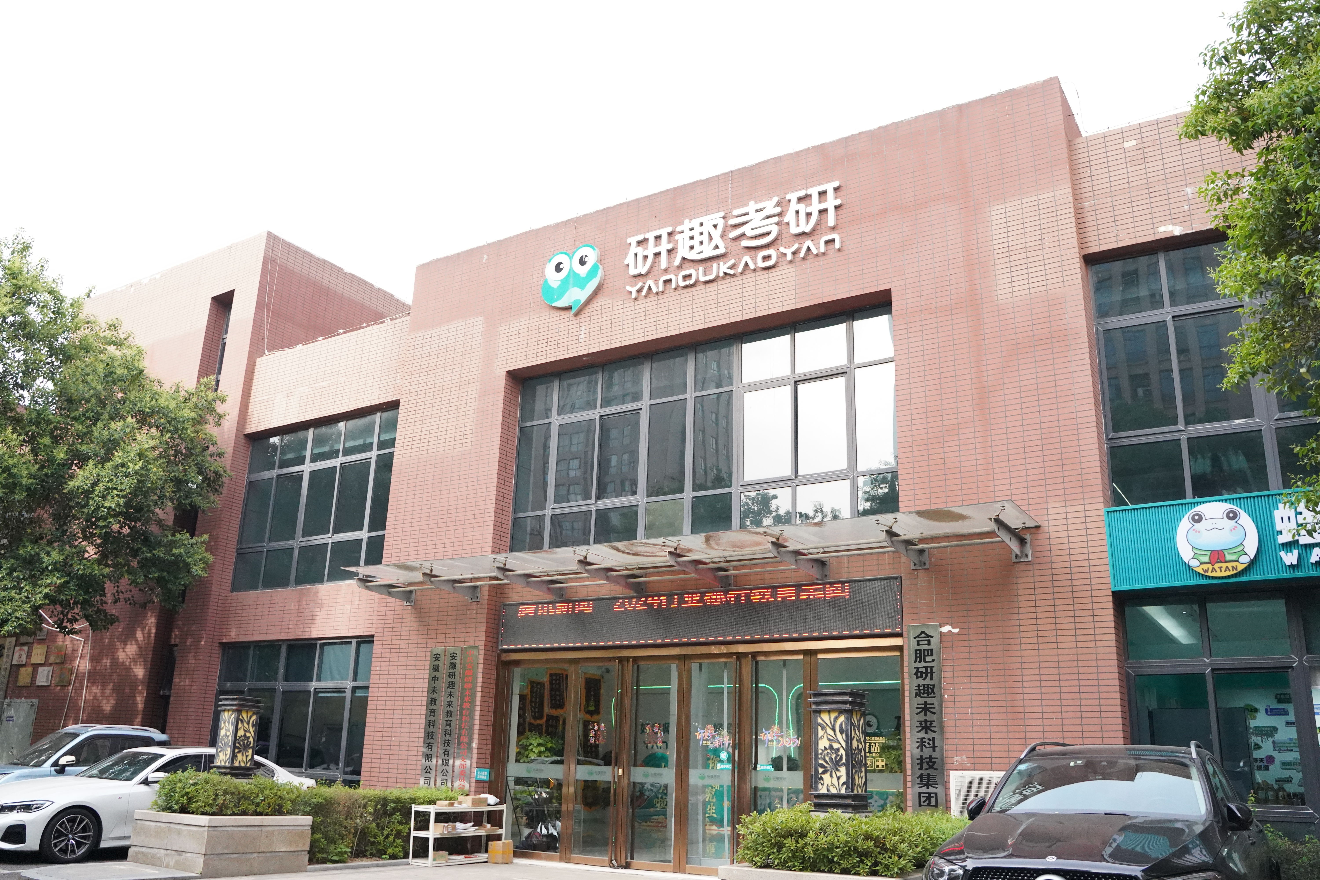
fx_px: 1027
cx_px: 660
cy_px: 440
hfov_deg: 65.5
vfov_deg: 46.4
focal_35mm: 28
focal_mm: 28
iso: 8000
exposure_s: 1/8000
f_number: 3.5
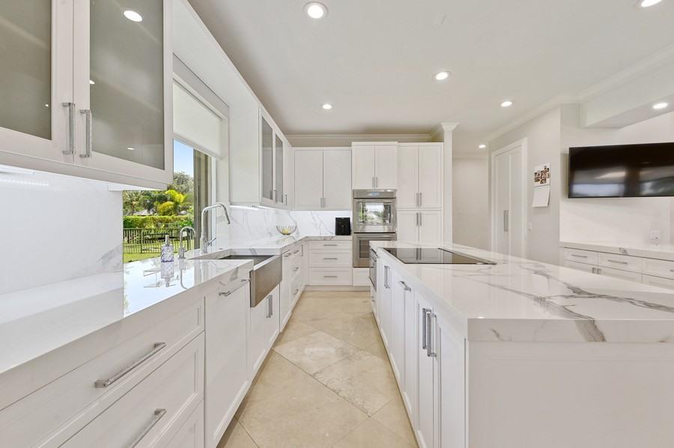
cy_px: 224
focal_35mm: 14
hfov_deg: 104.3
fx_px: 262
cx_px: 337
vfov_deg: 81.1
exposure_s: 1/6
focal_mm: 14
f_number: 8
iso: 100
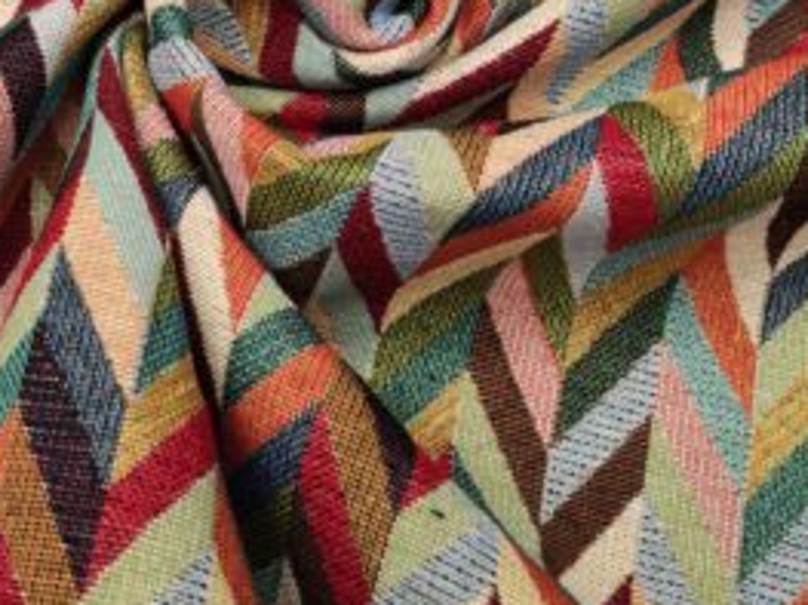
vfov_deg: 24.8
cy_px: 46
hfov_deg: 33.7
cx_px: 338
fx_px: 1330
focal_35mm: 57
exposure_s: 1/40
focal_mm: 5.43
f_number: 1.89
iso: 100
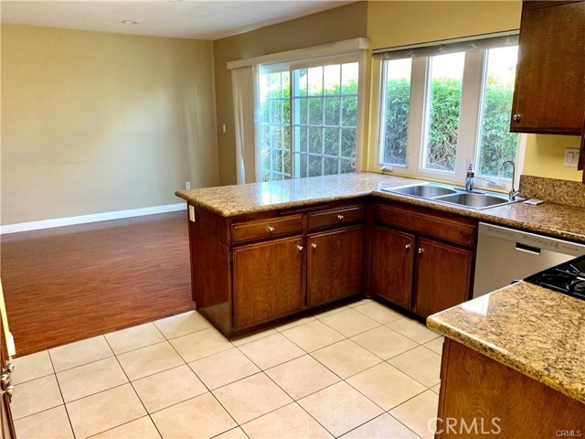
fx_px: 439
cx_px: 292
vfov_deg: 53.1
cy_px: 220
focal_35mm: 26
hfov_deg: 67.3
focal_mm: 4.25
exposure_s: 1/60
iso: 160
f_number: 1.8
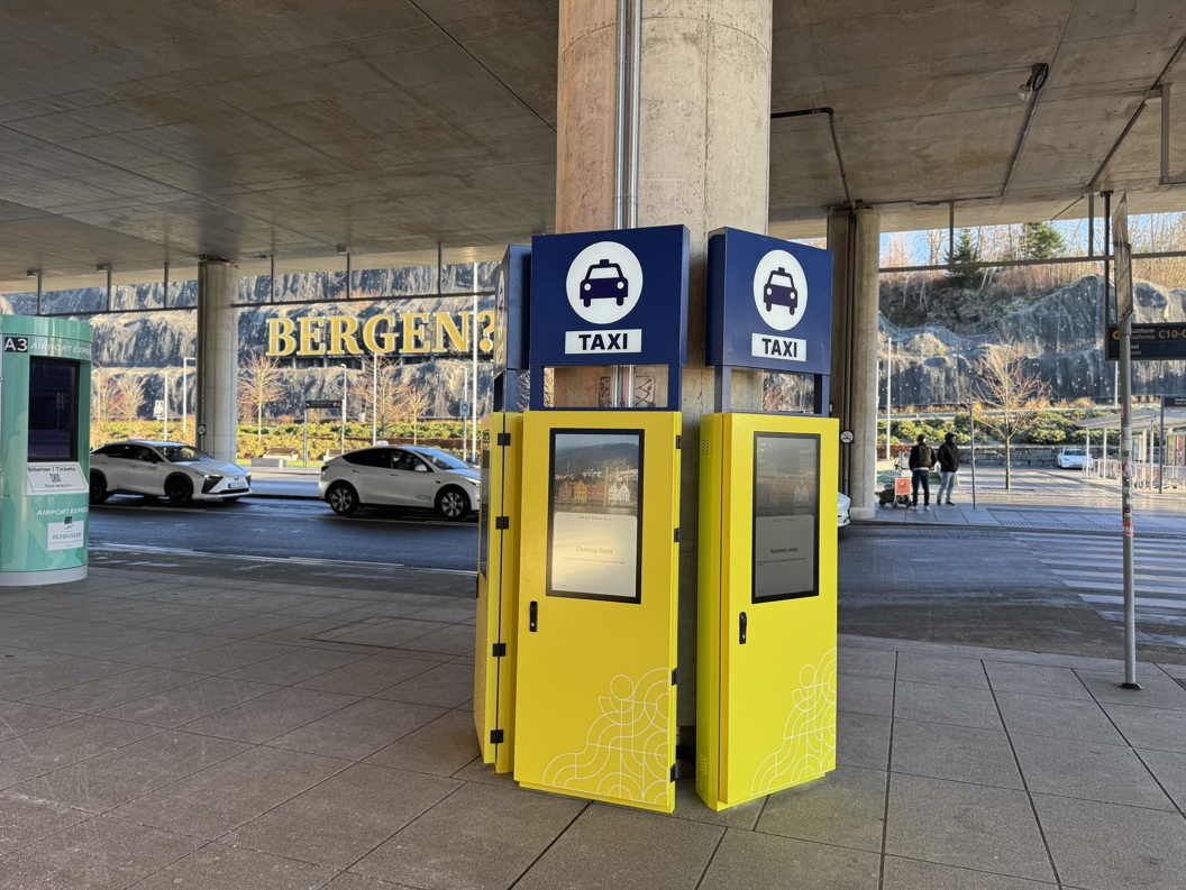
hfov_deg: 71.6
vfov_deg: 56.9
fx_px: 823
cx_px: 593
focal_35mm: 24
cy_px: 445
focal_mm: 6.76
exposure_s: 1/341
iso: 80
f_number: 1.78
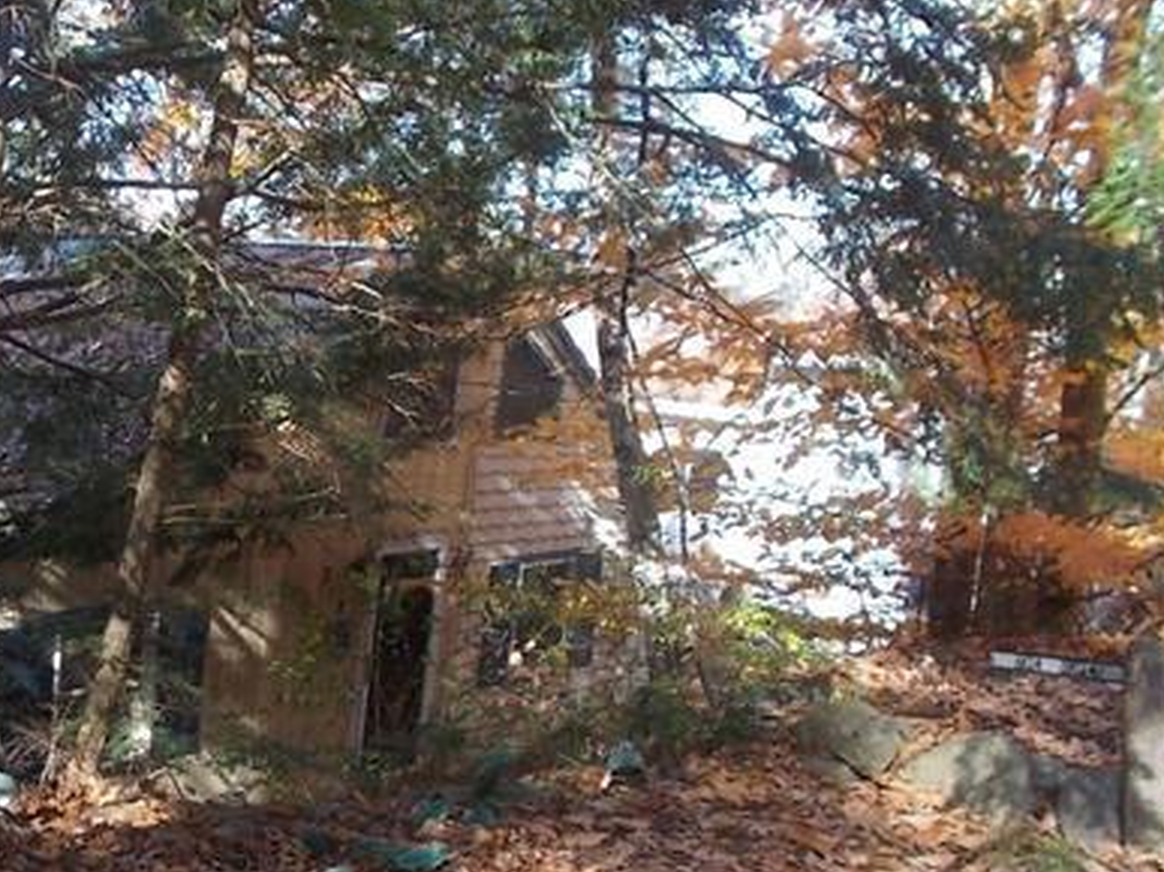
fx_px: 1445
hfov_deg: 41.8
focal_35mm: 43
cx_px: 220
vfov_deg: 33.4
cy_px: 562
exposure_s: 1/80
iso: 80
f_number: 3.2
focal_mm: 4.6
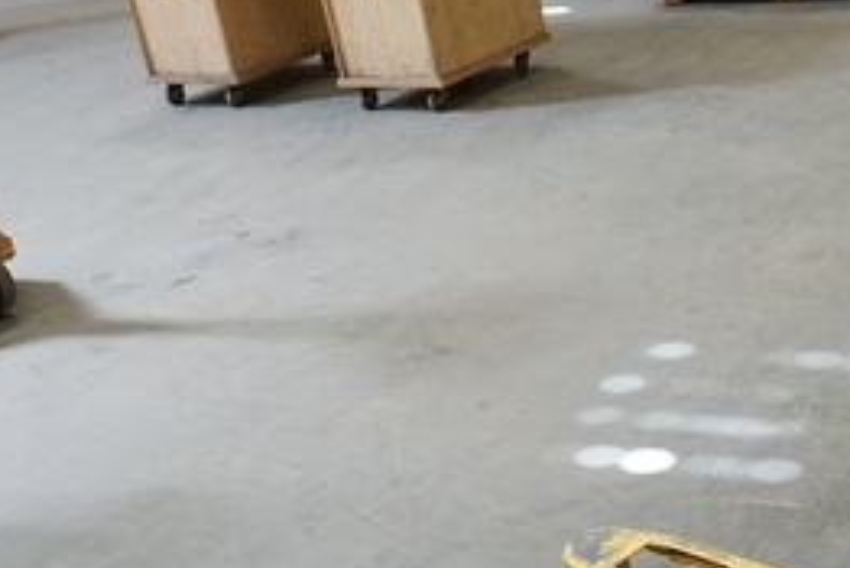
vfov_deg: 20.5
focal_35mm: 66
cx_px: 873
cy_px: 396
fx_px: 1559
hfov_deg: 28.4
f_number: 3.5
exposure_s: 1/160
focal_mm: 16
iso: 1600
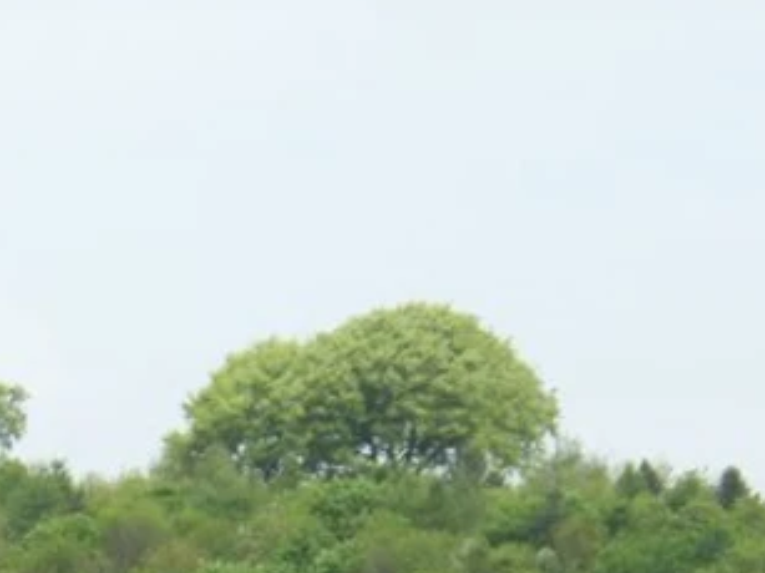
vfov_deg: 3.6
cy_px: 673
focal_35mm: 410
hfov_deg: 4.8
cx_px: -601
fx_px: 9057
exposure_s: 1/400
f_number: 3.8
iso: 64
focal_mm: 22.05
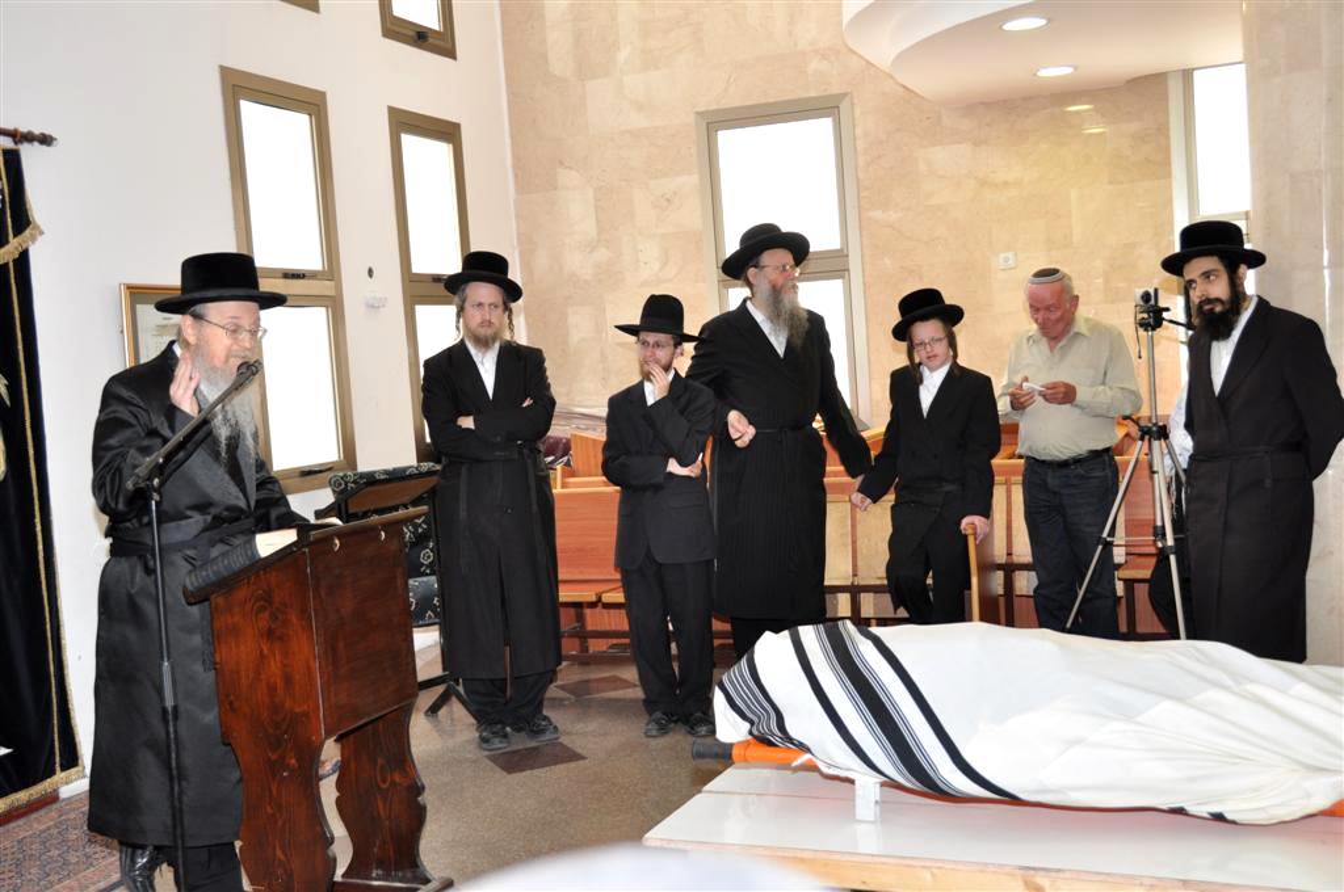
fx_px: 1454
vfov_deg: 34.1
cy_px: 446
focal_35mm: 39
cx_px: 672
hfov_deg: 49.6
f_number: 4
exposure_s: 1/60
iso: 400
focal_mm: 26
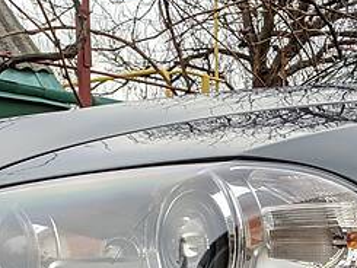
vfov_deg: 16.2
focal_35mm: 85
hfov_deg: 21.5
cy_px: 371
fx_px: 877
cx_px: 417
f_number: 1.8
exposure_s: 1/397
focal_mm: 4.8
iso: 102
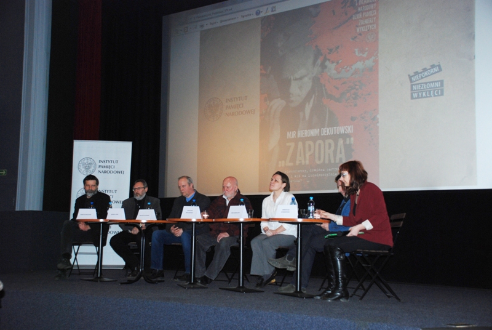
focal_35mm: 46
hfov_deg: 42.3
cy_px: 165
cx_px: 246
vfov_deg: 29.0
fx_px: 636
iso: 220
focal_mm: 31
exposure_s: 1/60
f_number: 4.2
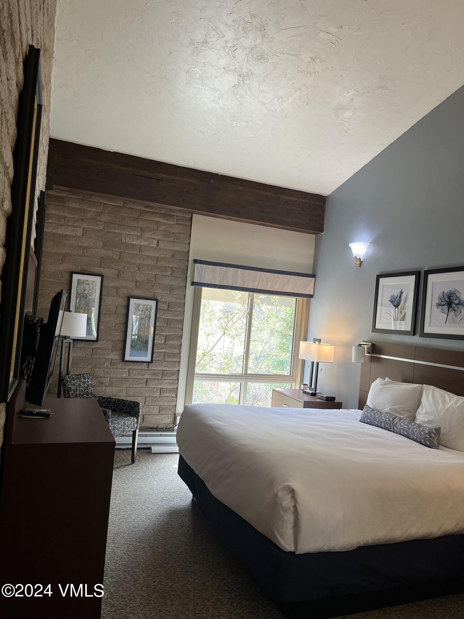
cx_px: 232
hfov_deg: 53.1
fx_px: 465
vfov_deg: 67.3
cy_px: 310
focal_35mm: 26
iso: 80
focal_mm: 5.1
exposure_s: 1/120
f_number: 1.6
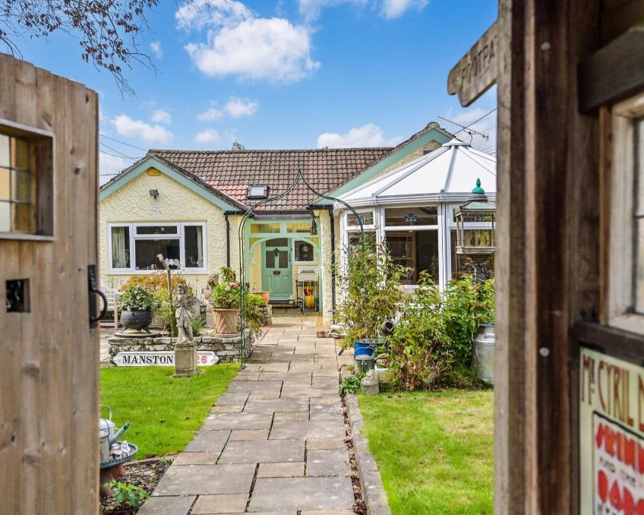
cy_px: 258
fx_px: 648
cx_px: 287
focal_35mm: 34
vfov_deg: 43.3
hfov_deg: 52.7
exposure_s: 1/3200
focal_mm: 30
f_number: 4
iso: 400
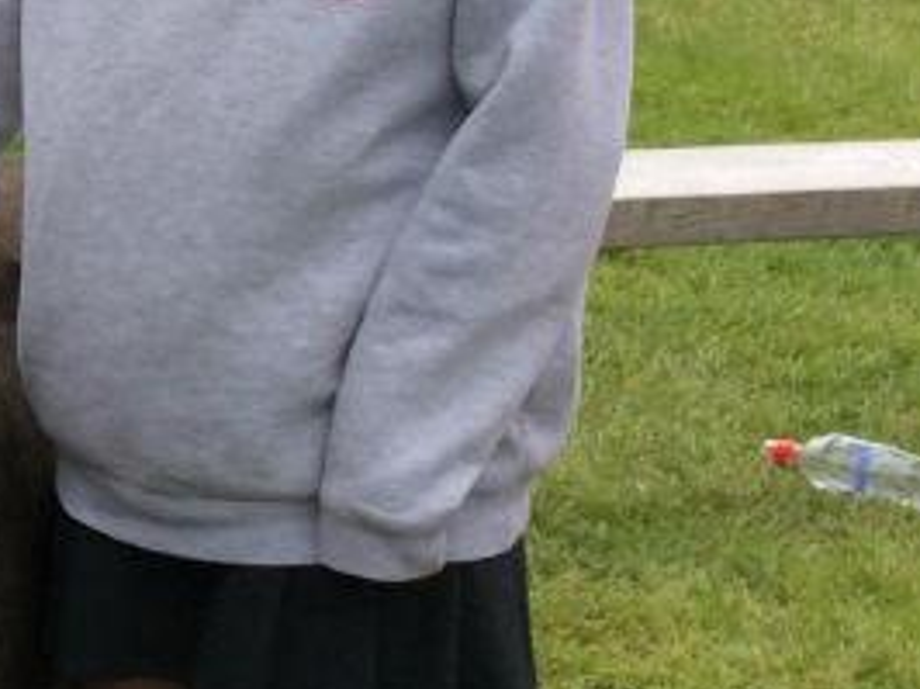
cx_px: -764
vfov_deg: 12.5
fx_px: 3133
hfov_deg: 14.6
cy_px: 149
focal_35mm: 118
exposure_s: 1/1244
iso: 32
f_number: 2.4
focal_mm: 3.3
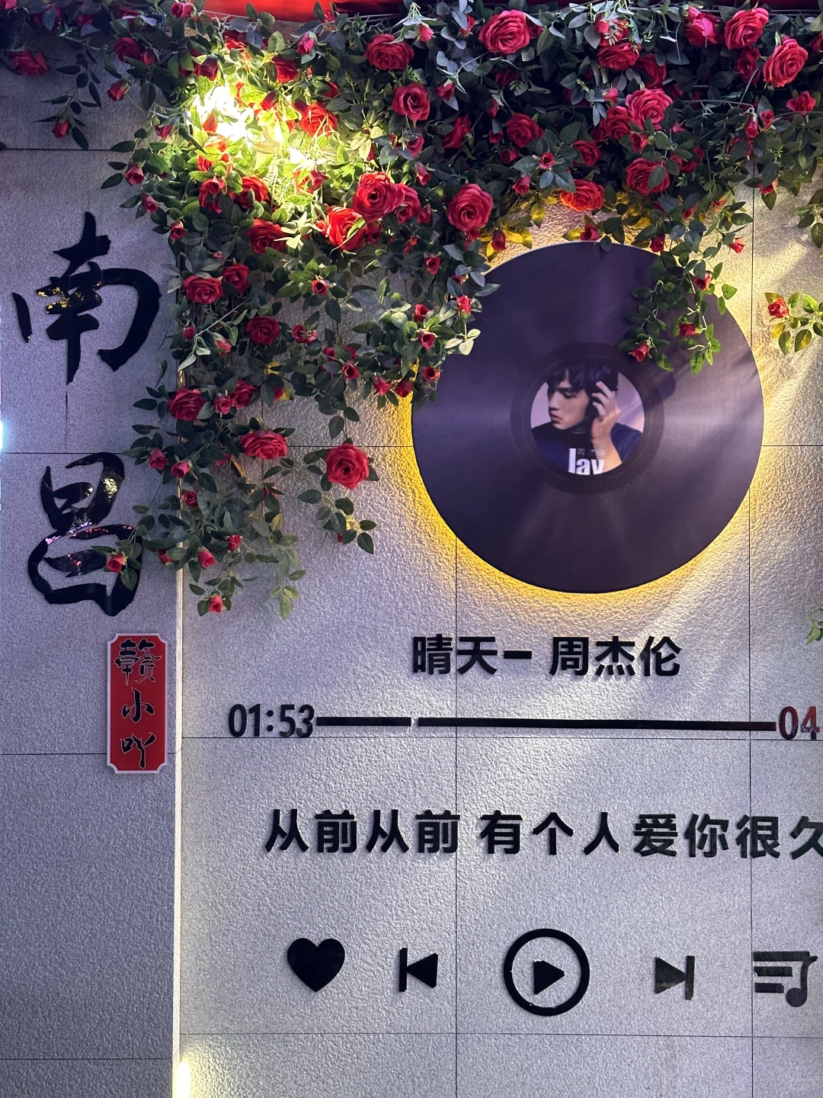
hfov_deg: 30.3
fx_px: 1522
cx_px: 412
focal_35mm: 48
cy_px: 549
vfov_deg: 39.7
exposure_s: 1/50
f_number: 1.78
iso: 250
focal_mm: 6.86
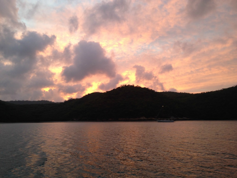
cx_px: 118
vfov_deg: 42.9
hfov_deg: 55.4
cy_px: 89
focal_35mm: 33
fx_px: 226
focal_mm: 4.12
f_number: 2.4
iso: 50
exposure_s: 1/20
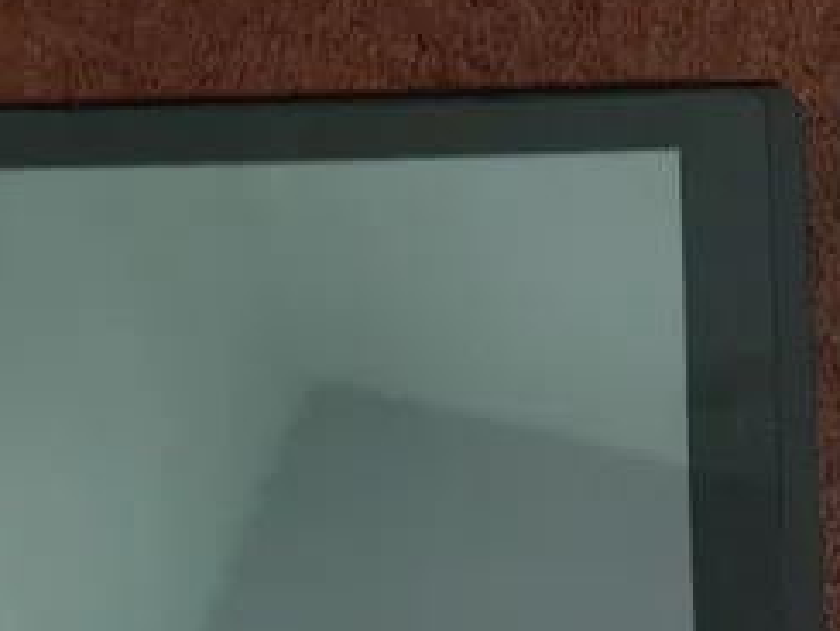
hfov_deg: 31.5
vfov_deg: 23.8
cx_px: 189
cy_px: 556
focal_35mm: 60
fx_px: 1457
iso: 1000
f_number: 1.8
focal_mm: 5.4
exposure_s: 1/25
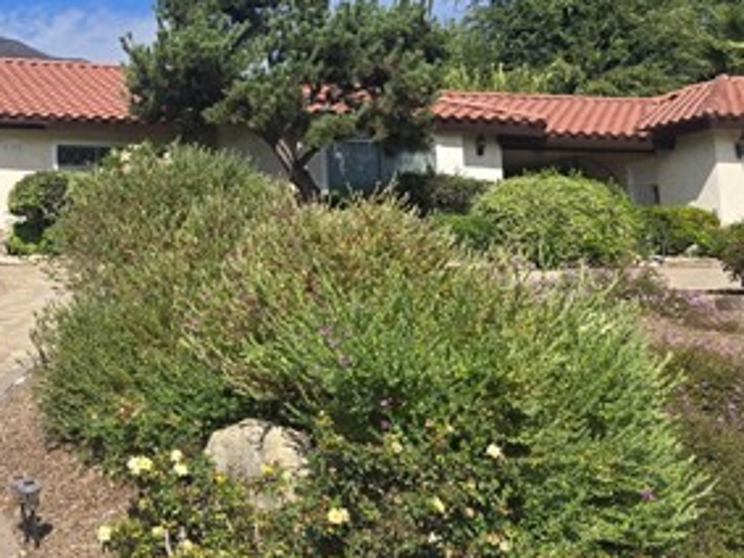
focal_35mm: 52
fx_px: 1117
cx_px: 45
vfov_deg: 27.5
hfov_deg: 34.3
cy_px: 124
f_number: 1.8
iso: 25
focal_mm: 5.4
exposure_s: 1/2151
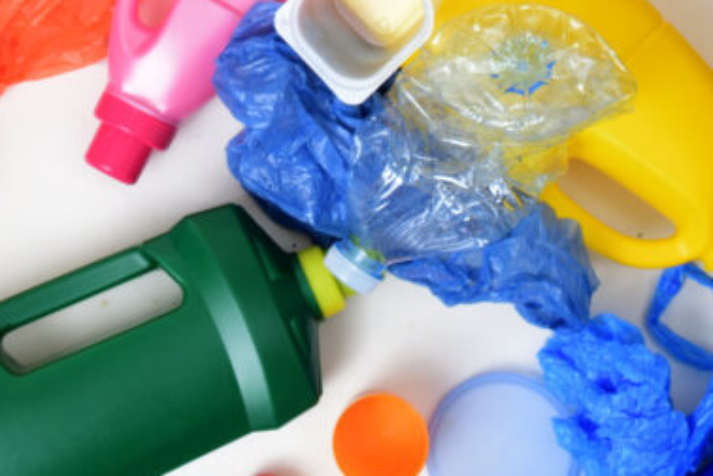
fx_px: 2819
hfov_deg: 14.4
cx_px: 215
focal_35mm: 142
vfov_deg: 9.5
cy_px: -99
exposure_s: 1/160
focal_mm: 35
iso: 100
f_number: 20
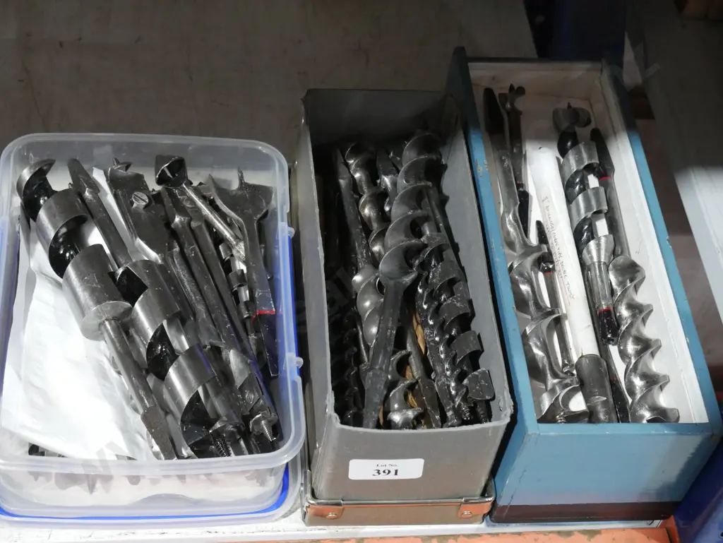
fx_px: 1296
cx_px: 362
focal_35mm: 62
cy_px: 272
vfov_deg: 23.7
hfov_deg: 31.2
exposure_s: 1/80
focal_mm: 31
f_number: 6.3
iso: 3200
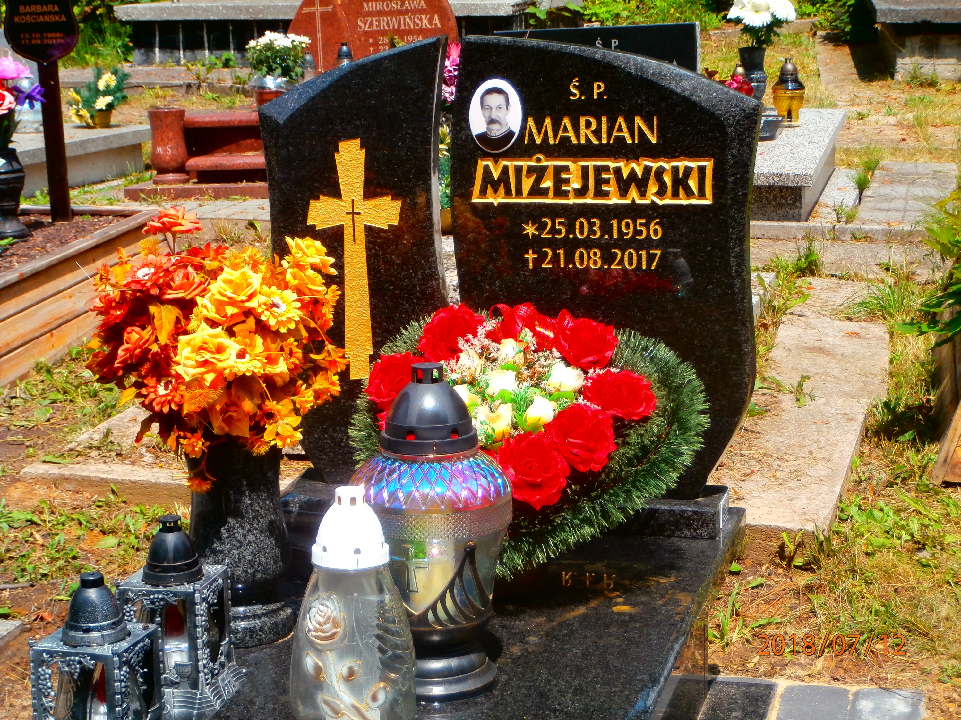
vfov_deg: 21.6
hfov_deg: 28.6
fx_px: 1888
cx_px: 480
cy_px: 360
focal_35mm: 68
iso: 100
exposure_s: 1/400
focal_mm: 12.1
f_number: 4.7
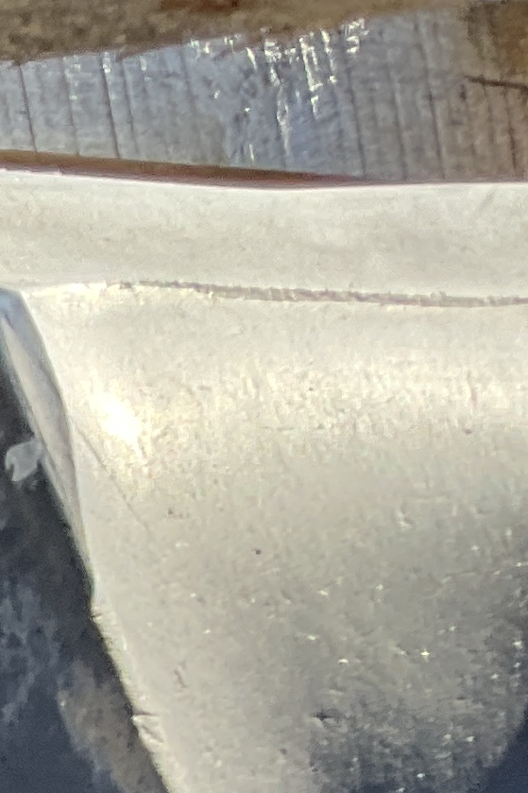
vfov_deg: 13.3
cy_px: 1215
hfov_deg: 7.6
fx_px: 3191
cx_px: -1336
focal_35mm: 145
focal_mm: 3
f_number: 1.8
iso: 16
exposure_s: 1/191
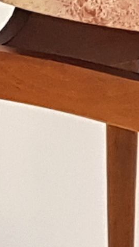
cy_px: 47
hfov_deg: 7.0
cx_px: 128
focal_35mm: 172
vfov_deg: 12.5
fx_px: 1126
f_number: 1.7
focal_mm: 4.2
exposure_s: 1/50
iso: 160
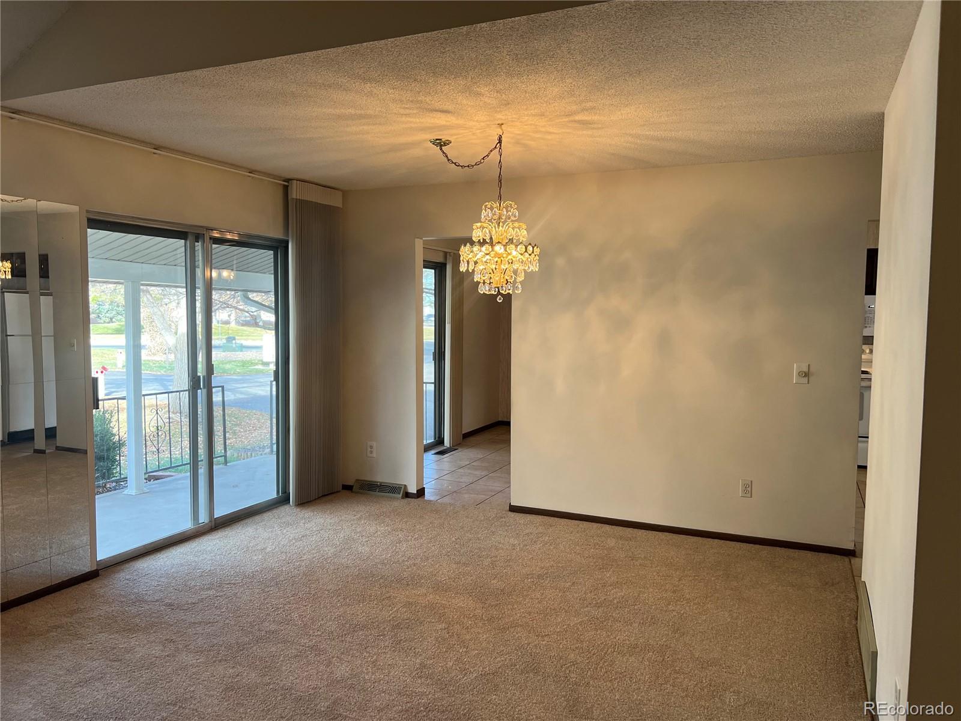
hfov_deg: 67.3
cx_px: 480
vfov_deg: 53.1
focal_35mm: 26
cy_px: 360
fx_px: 722
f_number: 1.5
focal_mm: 5.7
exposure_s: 1/120
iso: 100
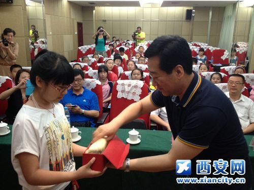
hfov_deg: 52.6
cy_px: 95
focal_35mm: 35
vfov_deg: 40.7
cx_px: 127
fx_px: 257
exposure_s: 1/20
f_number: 2.4
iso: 160
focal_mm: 4.28
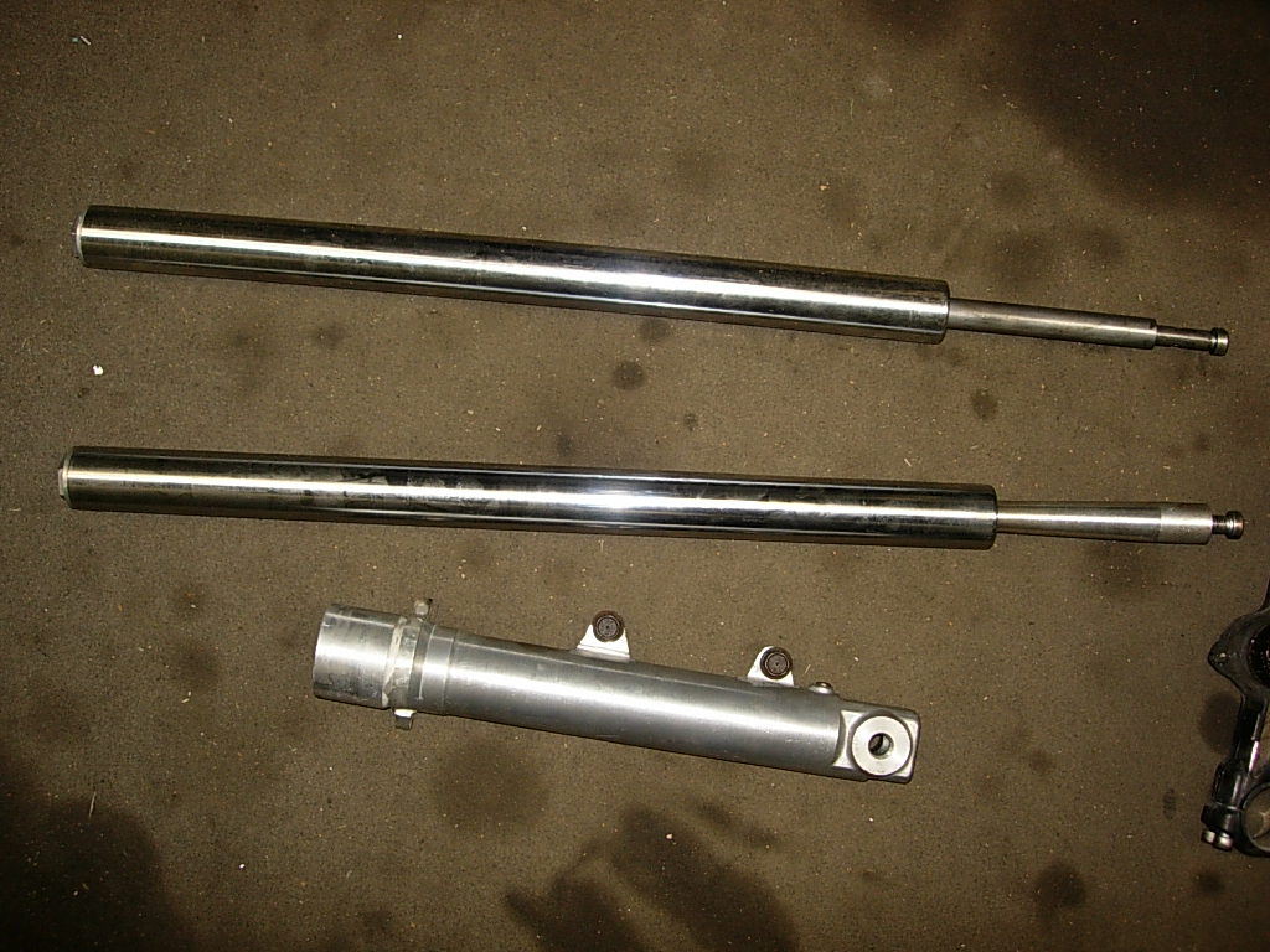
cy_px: 476
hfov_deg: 49.0
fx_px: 1394
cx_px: 635
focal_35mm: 38
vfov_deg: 37.7
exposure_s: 1/64
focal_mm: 7.8
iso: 100
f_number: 2.8
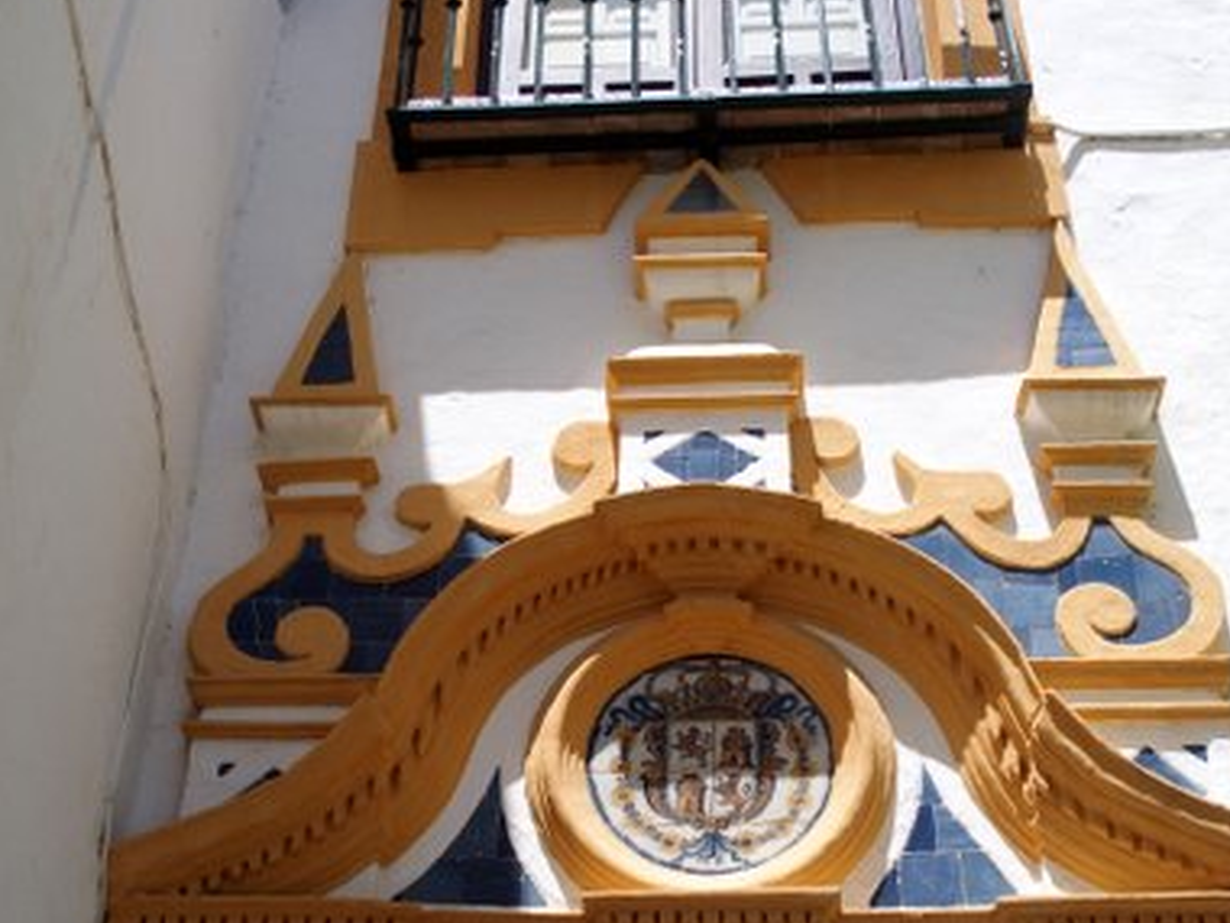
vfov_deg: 27.5
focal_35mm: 53
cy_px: 560
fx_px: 1883
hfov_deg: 36.2
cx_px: 638
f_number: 4
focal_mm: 9
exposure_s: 1/800
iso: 100
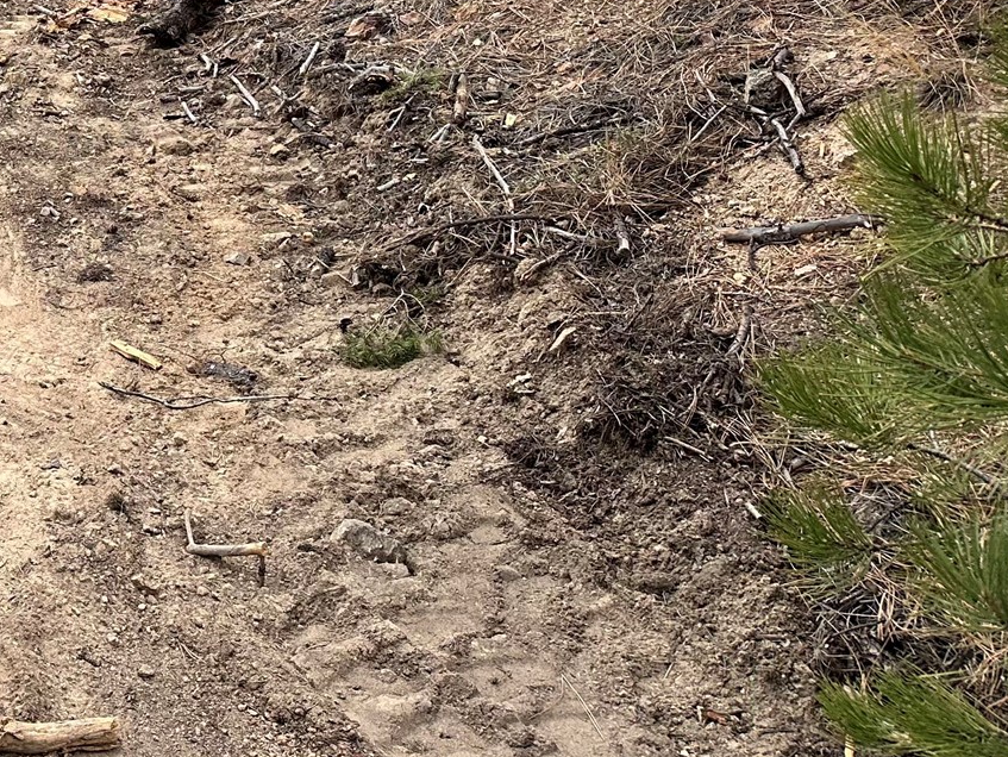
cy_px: -94
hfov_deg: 28.8
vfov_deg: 23.5
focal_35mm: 58
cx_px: -198
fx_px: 1690
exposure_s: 1/952
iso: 80
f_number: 1.78
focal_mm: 6.86
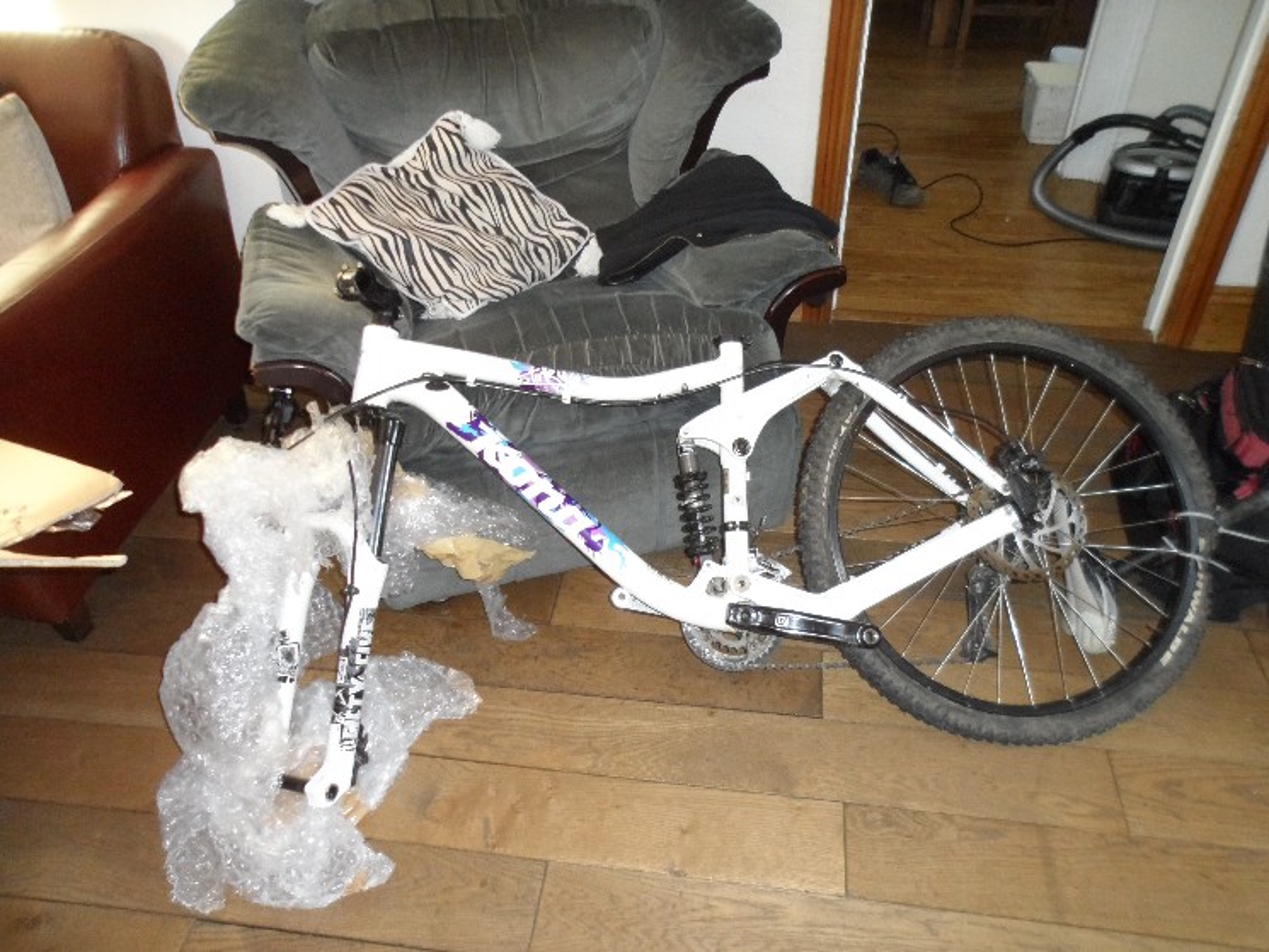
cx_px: 634
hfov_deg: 67.3
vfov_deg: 53.1
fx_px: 953
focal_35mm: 26
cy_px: 476
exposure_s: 1/30
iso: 320
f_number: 3.3
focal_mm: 4.9
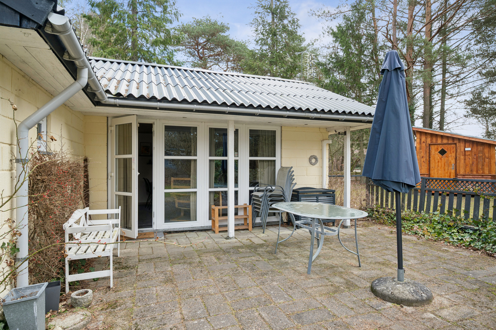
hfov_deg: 82.6
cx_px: 248
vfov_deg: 60.7
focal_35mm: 20
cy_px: 165
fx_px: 282
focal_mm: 20.5
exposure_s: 1/80
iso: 200
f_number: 8
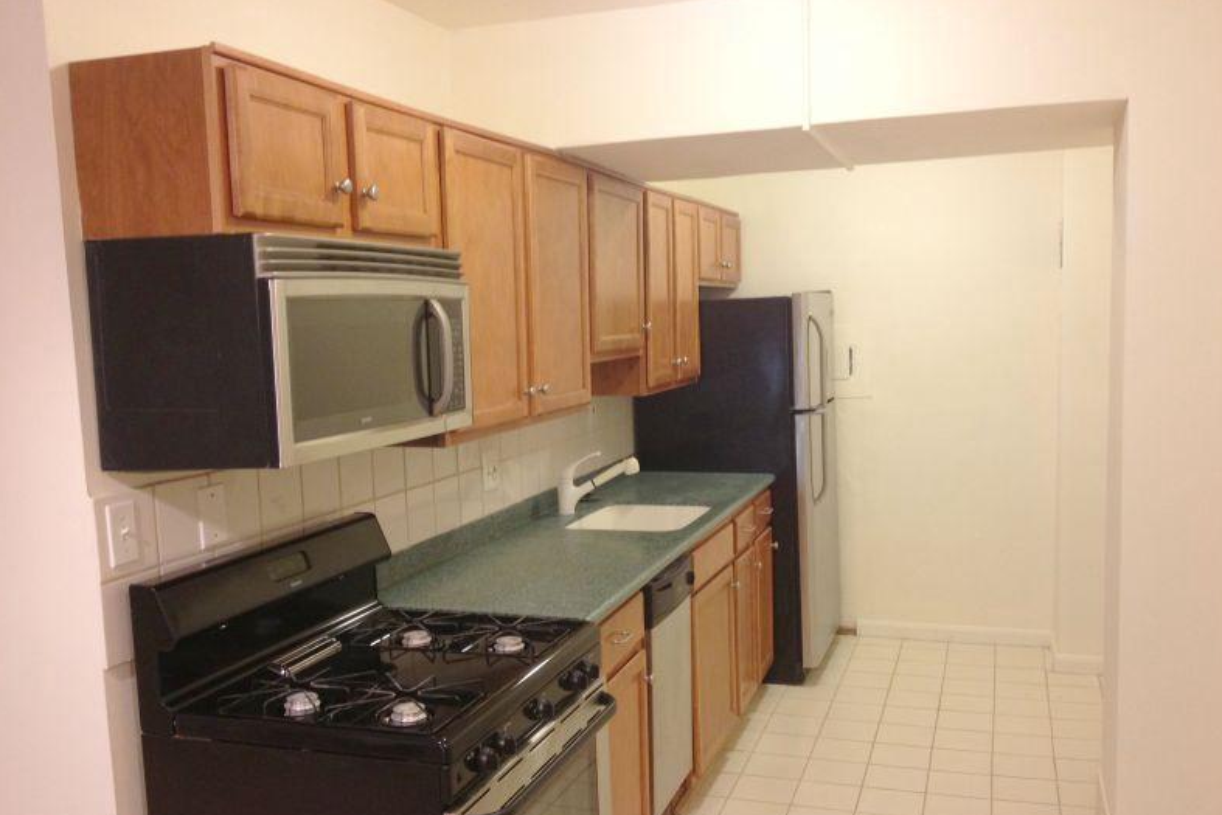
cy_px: 460
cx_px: 615
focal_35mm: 37
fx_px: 1256
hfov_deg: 51.9
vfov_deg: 35.9
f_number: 2.4
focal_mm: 4.28
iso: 125
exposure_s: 1/20
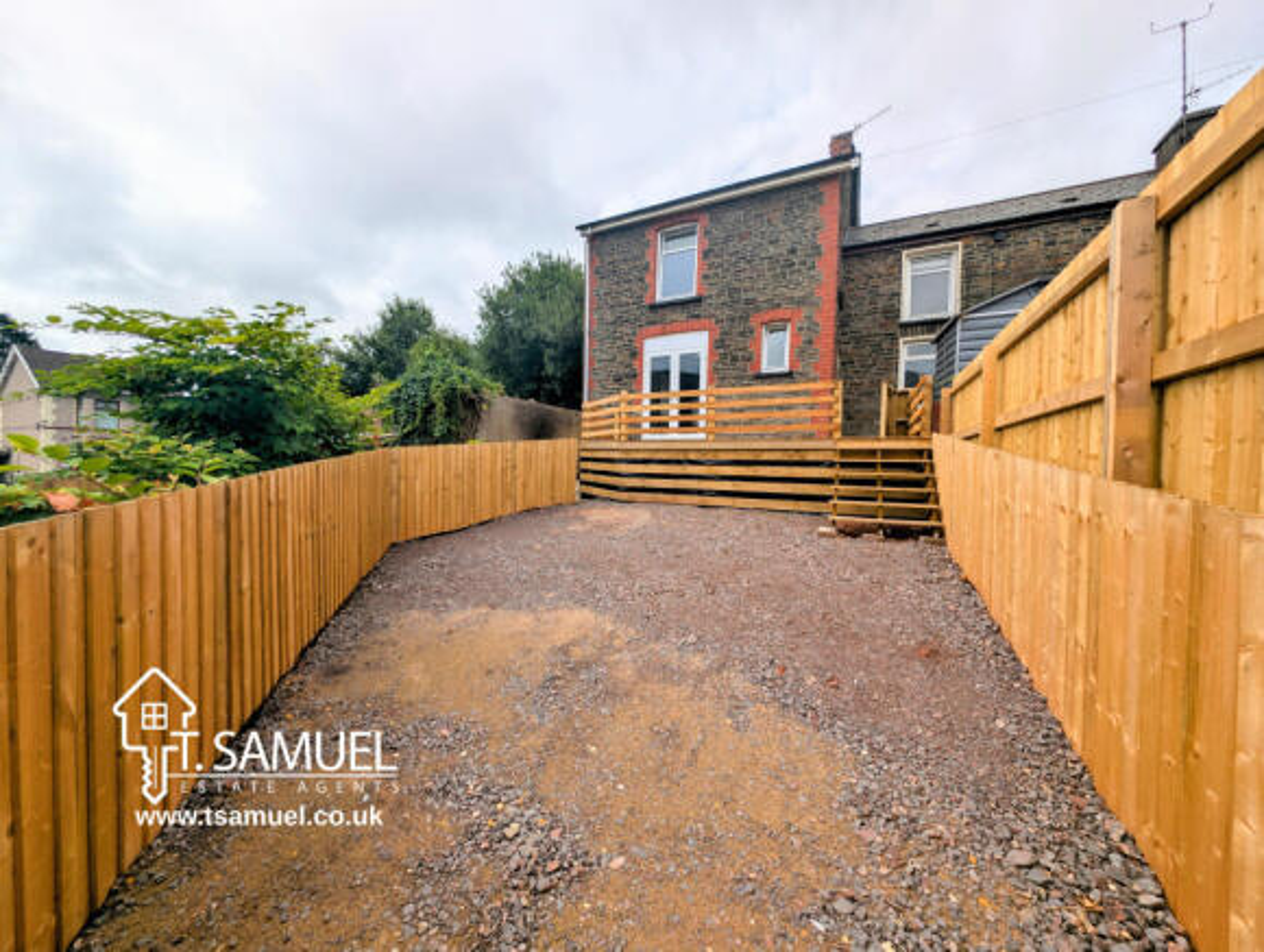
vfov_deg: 94.7
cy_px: 476
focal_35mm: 12
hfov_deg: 110.4
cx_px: 632
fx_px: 439
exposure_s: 1/2500
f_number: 1.95
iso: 40
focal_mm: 2.23
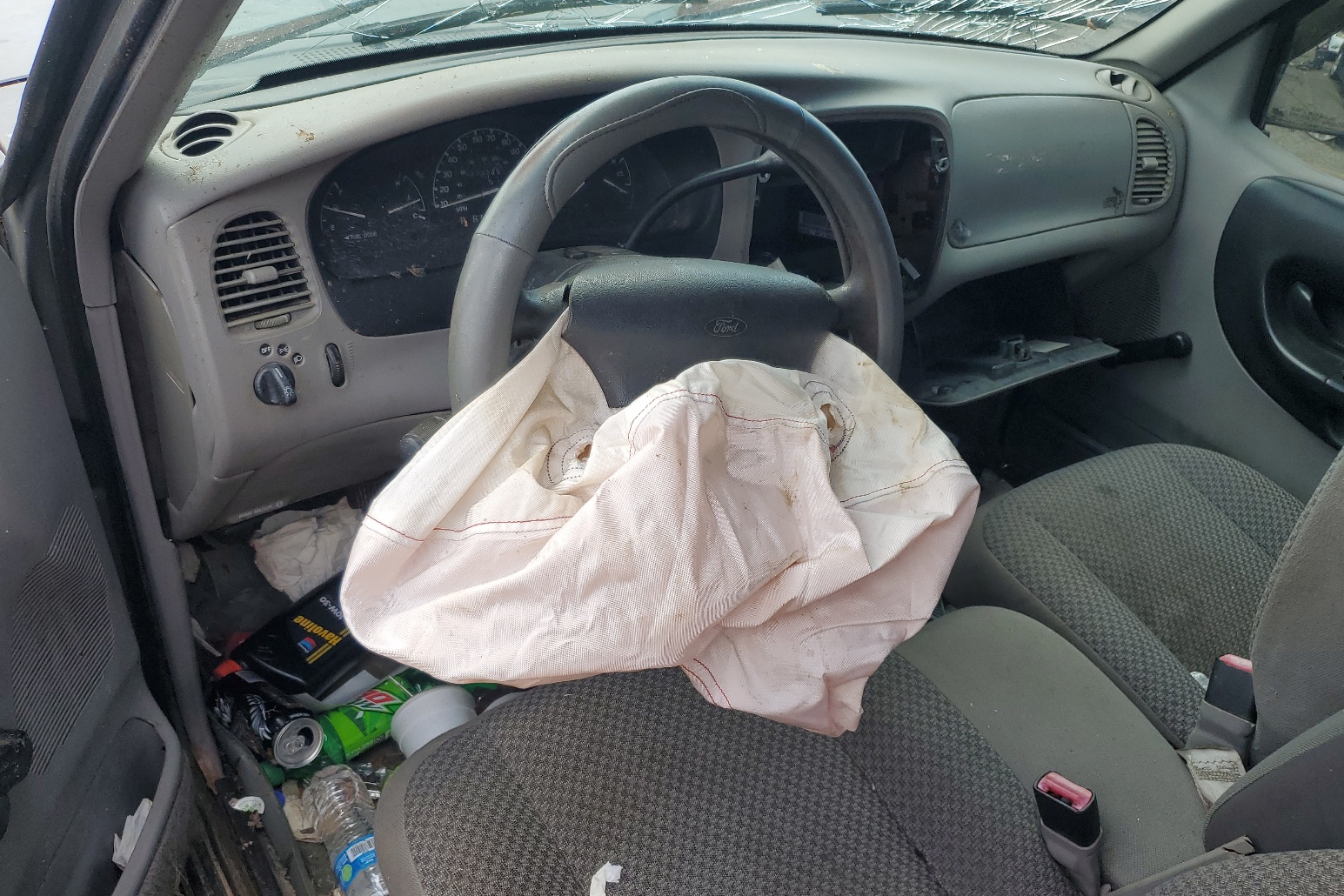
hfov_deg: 65.5
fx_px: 1045
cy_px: 511
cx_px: 685
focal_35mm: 28
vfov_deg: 46.3
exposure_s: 1/556
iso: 50
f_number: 1.5
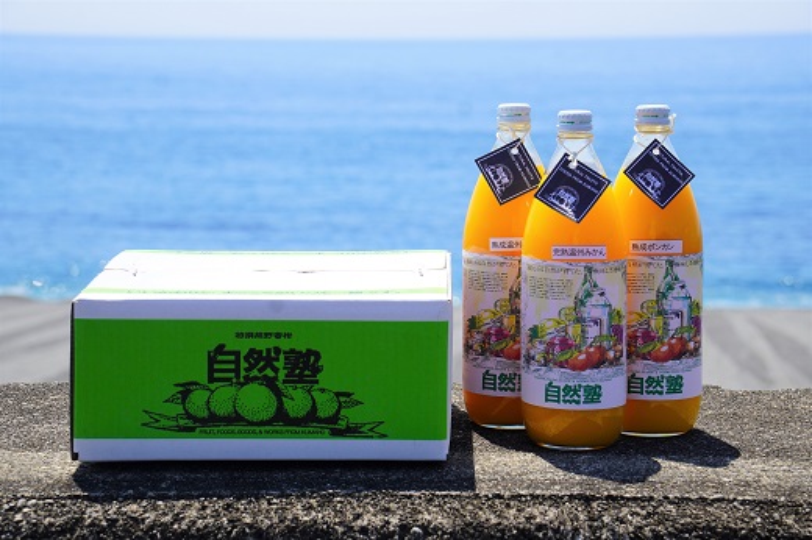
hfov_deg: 19.5
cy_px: 270
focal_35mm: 105
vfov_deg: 13.0
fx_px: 2367
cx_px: 406
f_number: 8
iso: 100
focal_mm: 70
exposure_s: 1/250
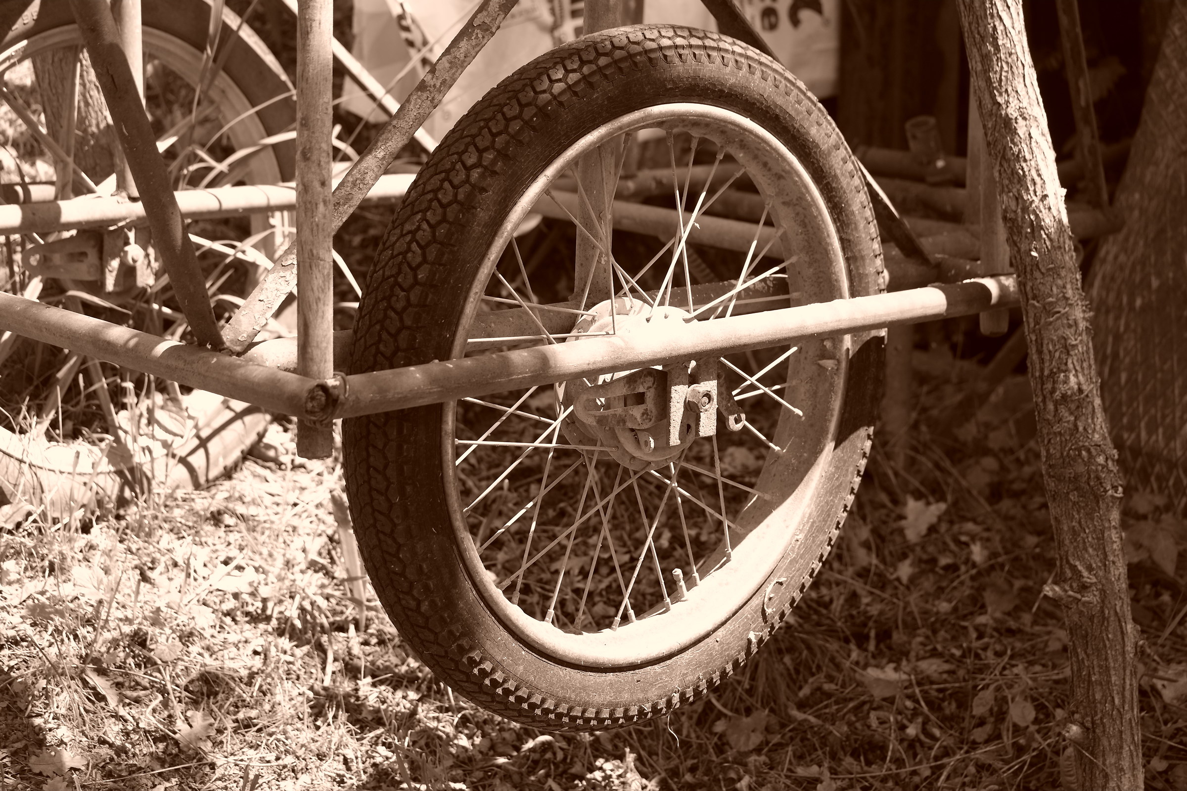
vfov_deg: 17.1
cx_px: 594
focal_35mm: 80
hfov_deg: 25.4
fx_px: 2638
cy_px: 396
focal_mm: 53
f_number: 4.5
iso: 200
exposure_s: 1/160
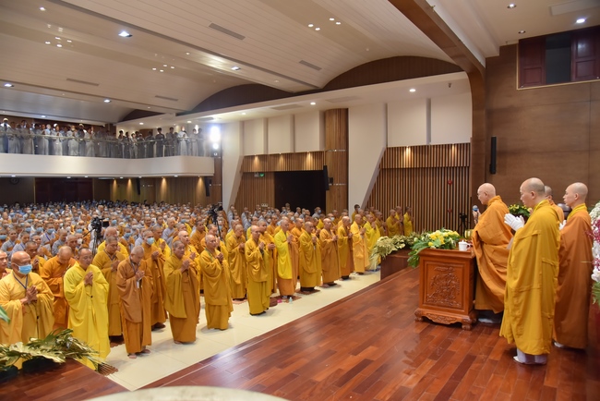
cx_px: 300
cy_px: 200
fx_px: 400
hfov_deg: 73.7
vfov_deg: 53.2
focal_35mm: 24
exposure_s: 1/125
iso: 1250
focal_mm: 24
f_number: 5
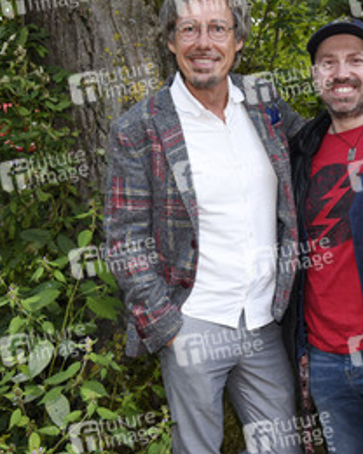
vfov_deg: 36.0
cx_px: 242
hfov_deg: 28.9
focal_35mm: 52
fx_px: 698
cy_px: 215
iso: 1250
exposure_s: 1/60
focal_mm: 32
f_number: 6.3
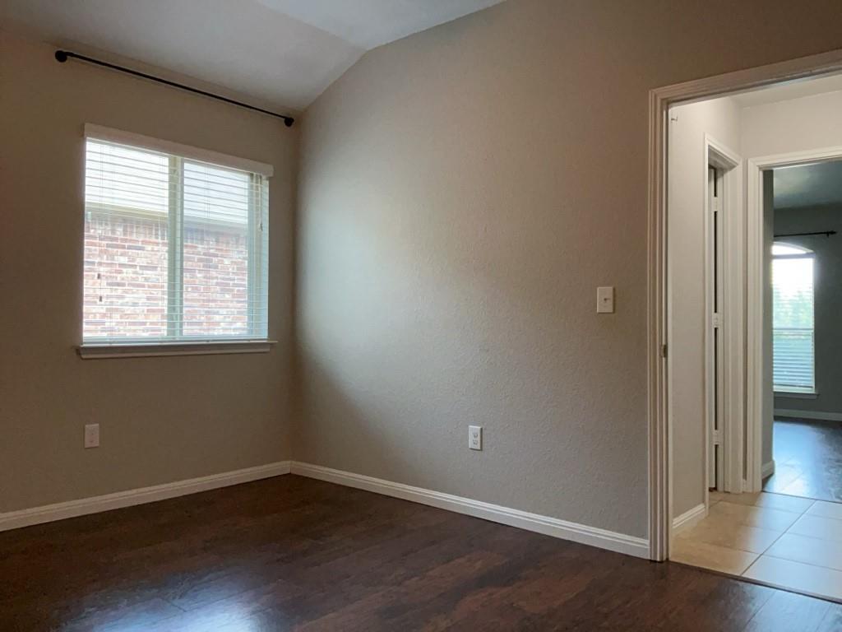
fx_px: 657
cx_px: 421
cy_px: 316
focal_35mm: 27
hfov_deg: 65.3
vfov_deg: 51.4
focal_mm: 3
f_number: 1.8
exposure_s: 1/100
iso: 200
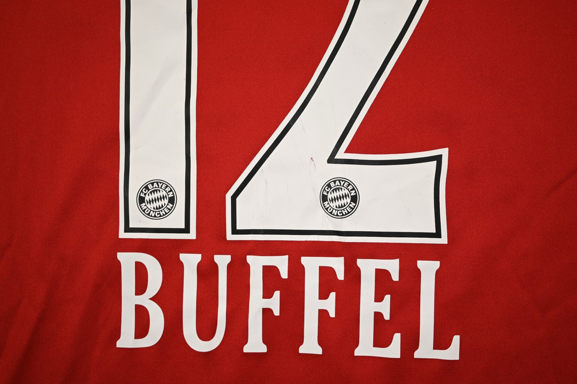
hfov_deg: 51.9
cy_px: 192
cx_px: 288
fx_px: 593
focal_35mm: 37
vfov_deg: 35.9
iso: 200
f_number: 5.3
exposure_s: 1/125
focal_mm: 37
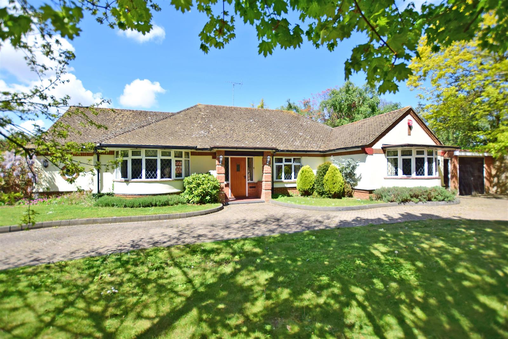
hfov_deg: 100.3
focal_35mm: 15
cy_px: 170
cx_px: 254
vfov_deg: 77.4
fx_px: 212
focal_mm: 10
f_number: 3.5
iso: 100
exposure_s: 1/800
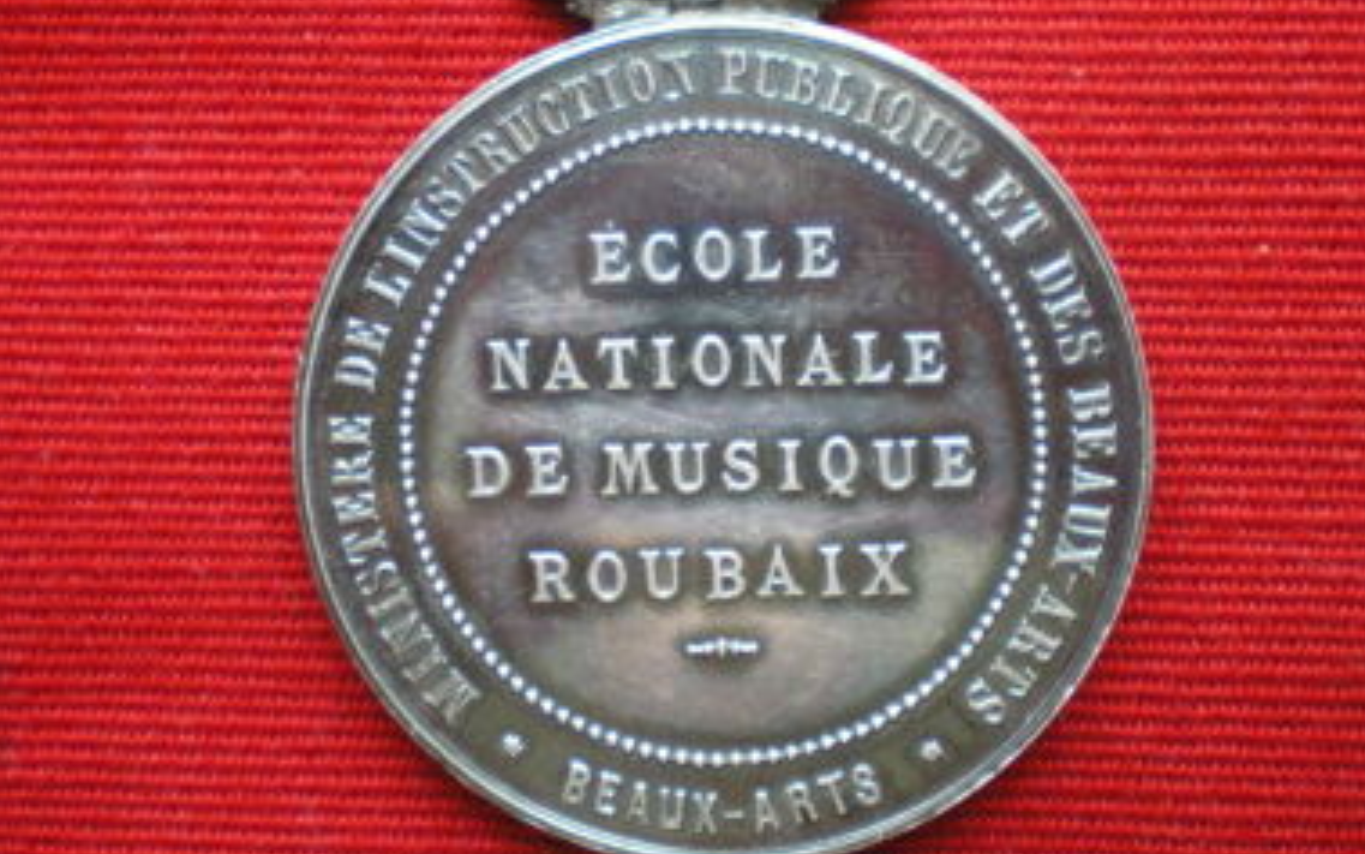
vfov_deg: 25.3
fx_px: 1898
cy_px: 375
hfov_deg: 39.4
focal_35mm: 51
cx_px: 558
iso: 400
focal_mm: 6.3
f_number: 3.1
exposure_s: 1/40
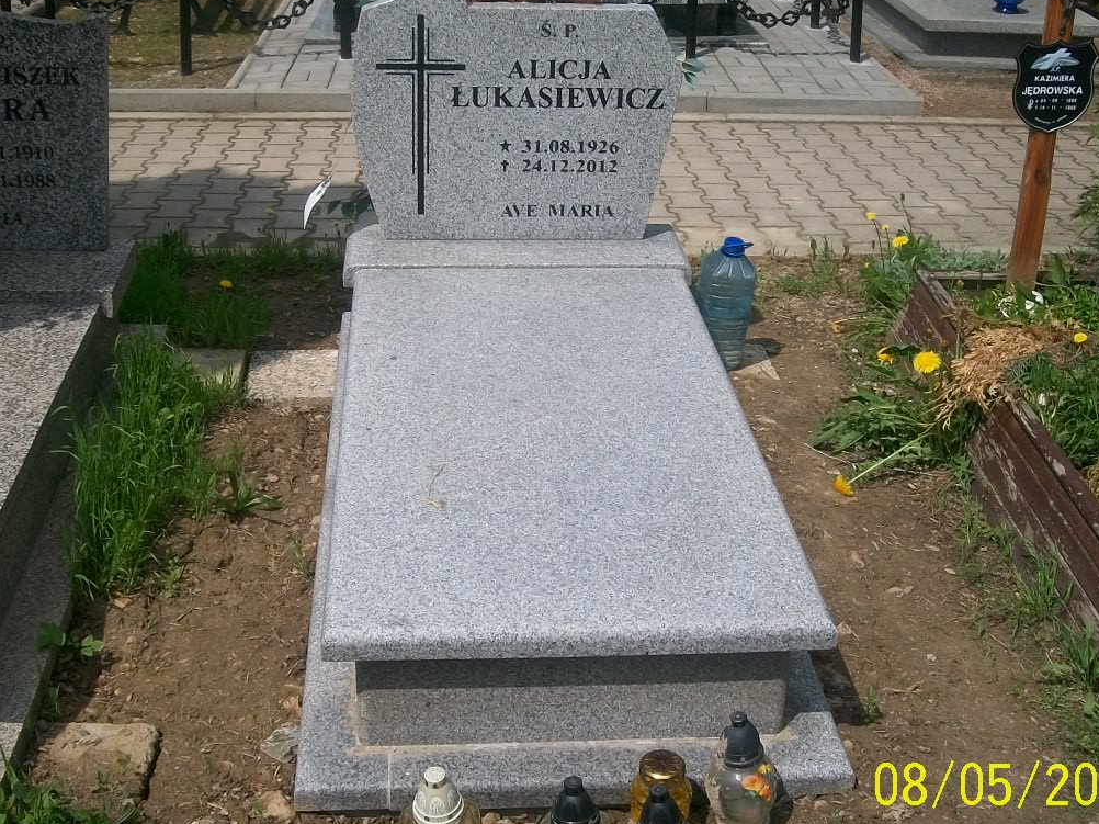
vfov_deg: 31.5
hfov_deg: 41.2
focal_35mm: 46
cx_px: 525
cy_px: 370
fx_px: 1460
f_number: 4.8
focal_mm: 6
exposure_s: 1/1000
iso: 80
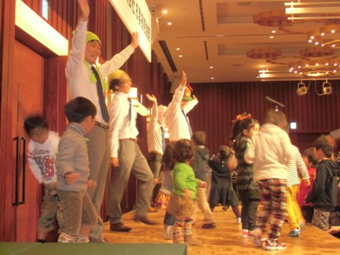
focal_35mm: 52
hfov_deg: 36.8
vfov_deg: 28.0
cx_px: 170
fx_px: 511
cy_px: 128
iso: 400
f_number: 4.3
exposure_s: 1/15
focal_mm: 9.16
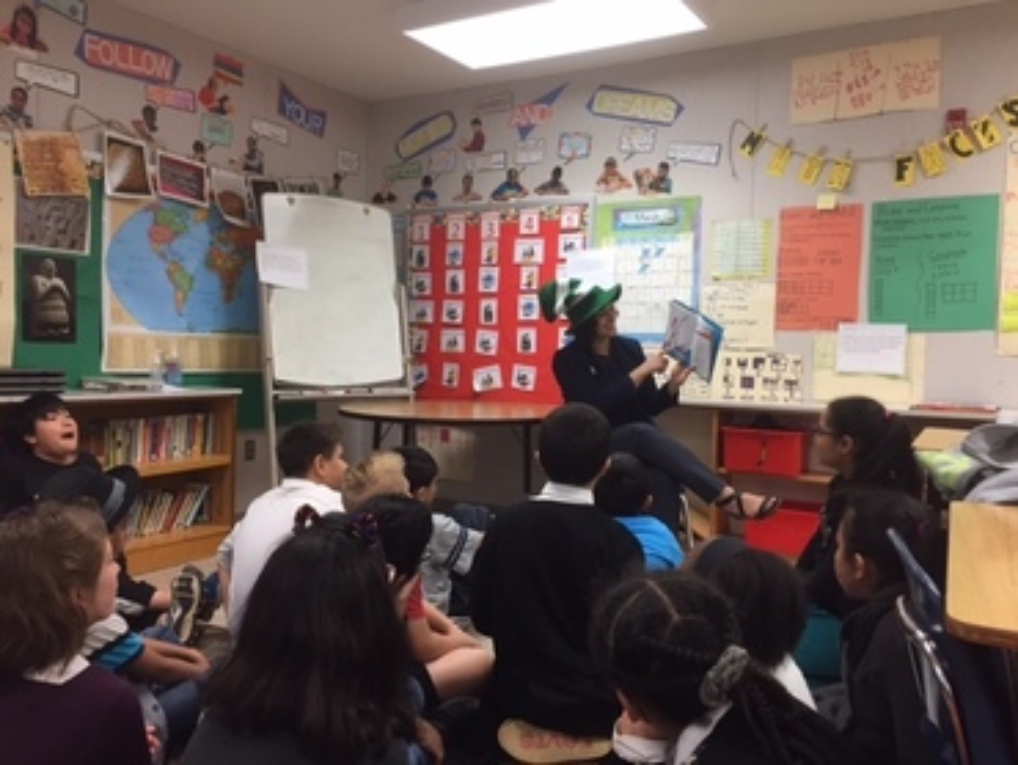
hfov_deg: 61.6
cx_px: 509
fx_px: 853
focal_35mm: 29
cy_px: 382
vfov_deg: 48.3
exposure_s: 1/30
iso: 40
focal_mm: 4.15
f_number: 2.2
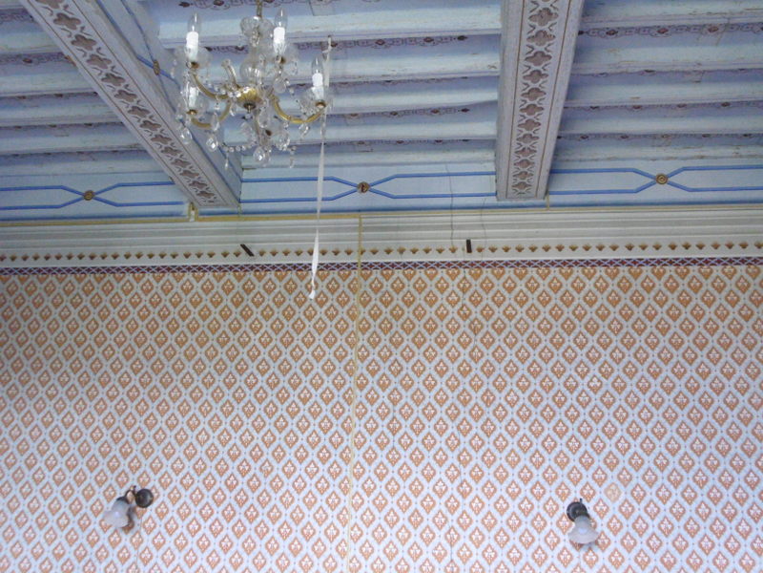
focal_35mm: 35
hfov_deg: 52.6
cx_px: 382
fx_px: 771
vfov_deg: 40.7
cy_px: 286
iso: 400
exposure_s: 1/40
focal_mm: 6.4
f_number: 3.5
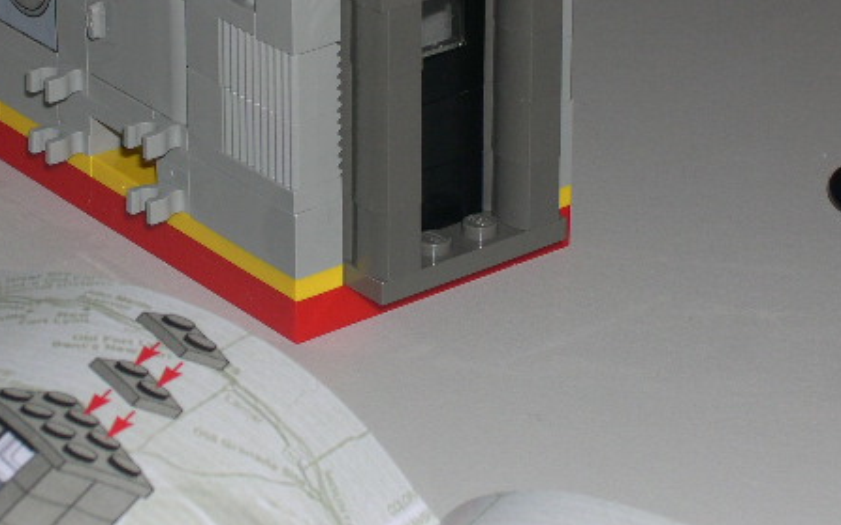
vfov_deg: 7.6
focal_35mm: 173
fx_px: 3964
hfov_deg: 12.1
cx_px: 395
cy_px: 90
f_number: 13.4
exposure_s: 1/60
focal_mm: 24
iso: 120
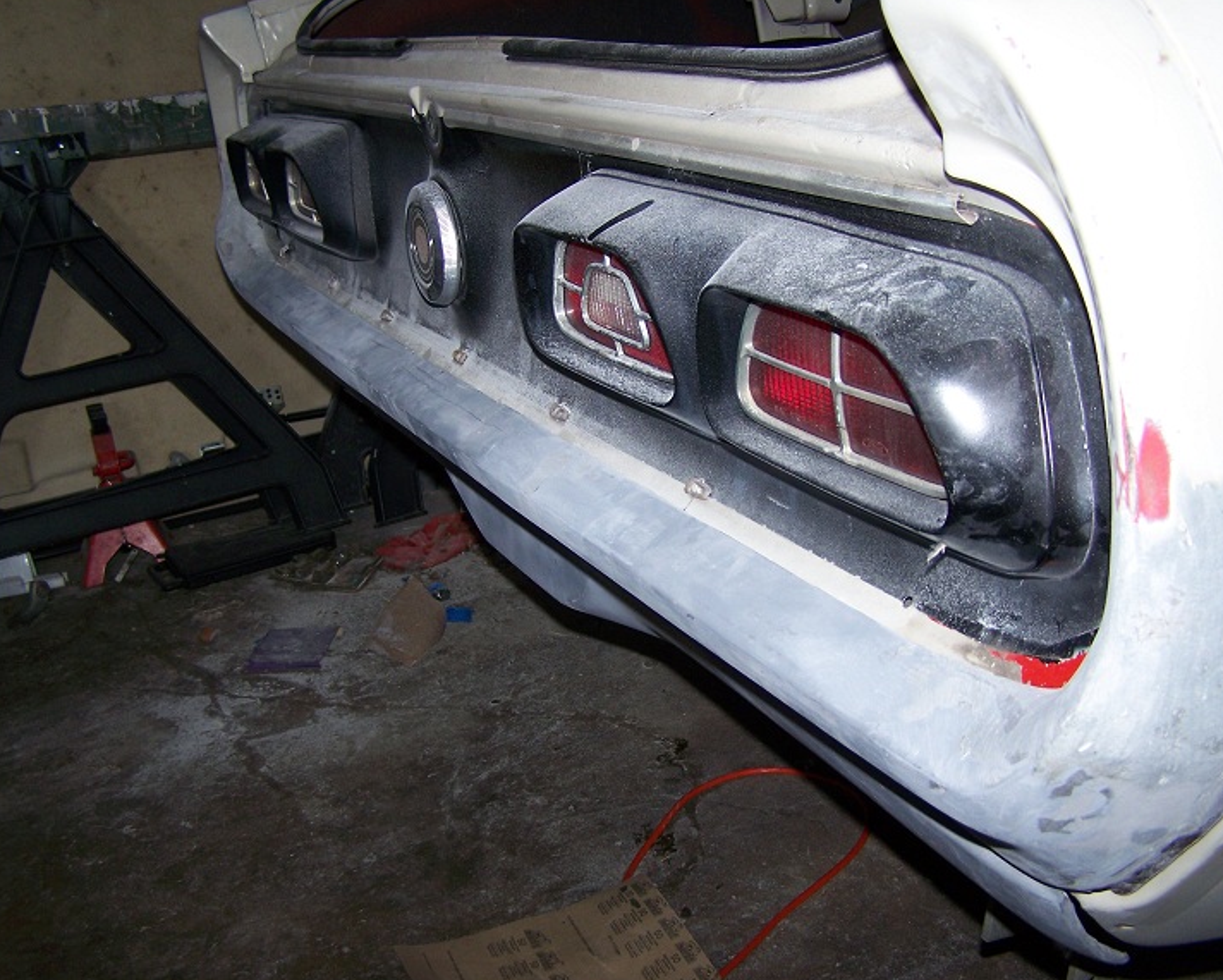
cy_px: 490
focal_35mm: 40
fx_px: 1448
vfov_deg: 37.4
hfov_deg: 45.8
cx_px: 617
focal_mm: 6.3
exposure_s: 1/60
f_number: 2.8
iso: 80
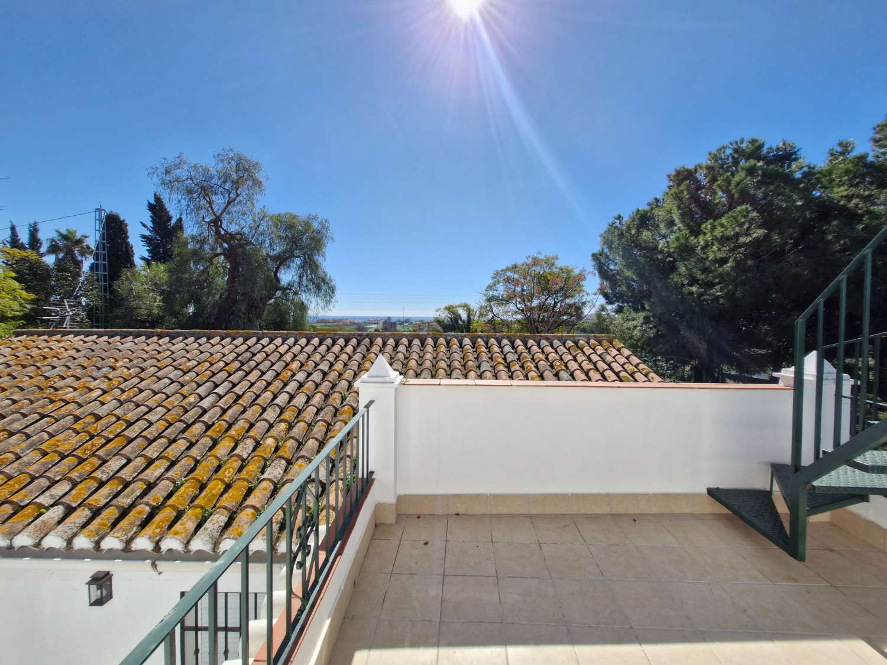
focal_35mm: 13
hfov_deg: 106.2
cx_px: 444
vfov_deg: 89.9
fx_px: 333
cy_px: 332
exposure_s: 1/1836
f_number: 2.2
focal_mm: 1.74
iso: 50
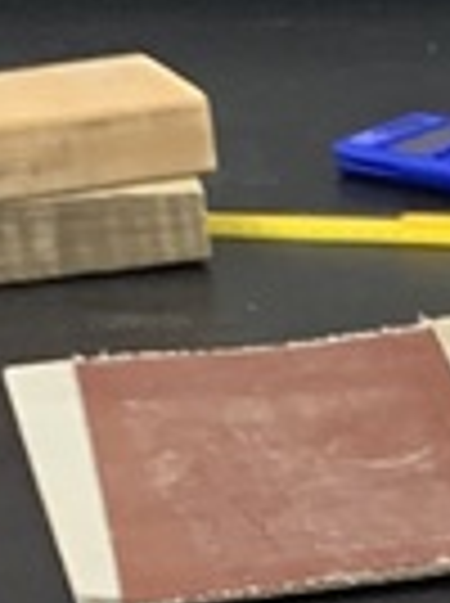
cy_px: 968
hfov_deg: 6.6
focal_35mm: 199
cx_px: 1431
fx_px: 3460
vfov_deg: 9.6
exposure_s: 1/50
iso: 100
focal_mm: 4.25
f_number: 1.8
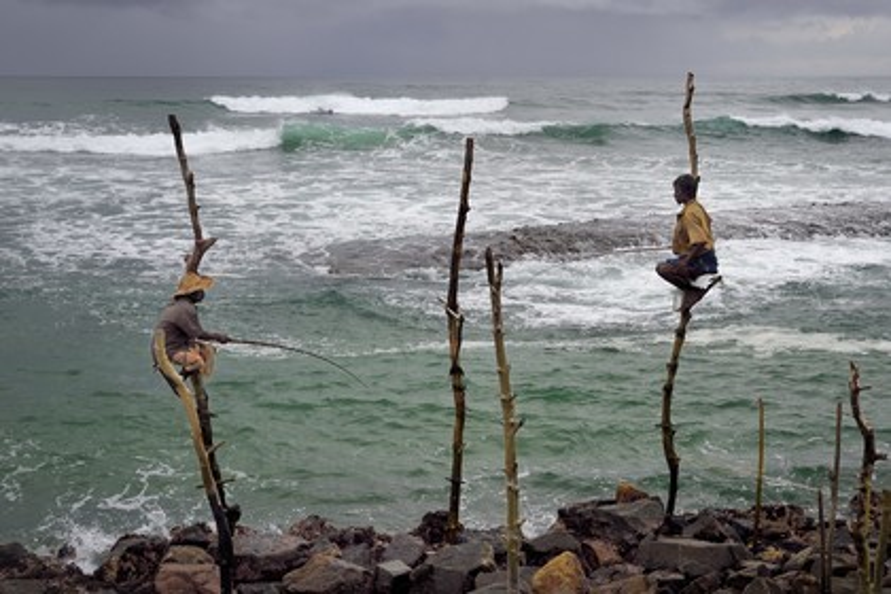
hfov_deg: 39.6
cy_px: 297
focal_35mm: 50
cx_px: 446
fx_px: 1237
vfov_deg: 27.0
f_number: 10
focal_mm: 50
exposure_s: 1/400
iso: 400
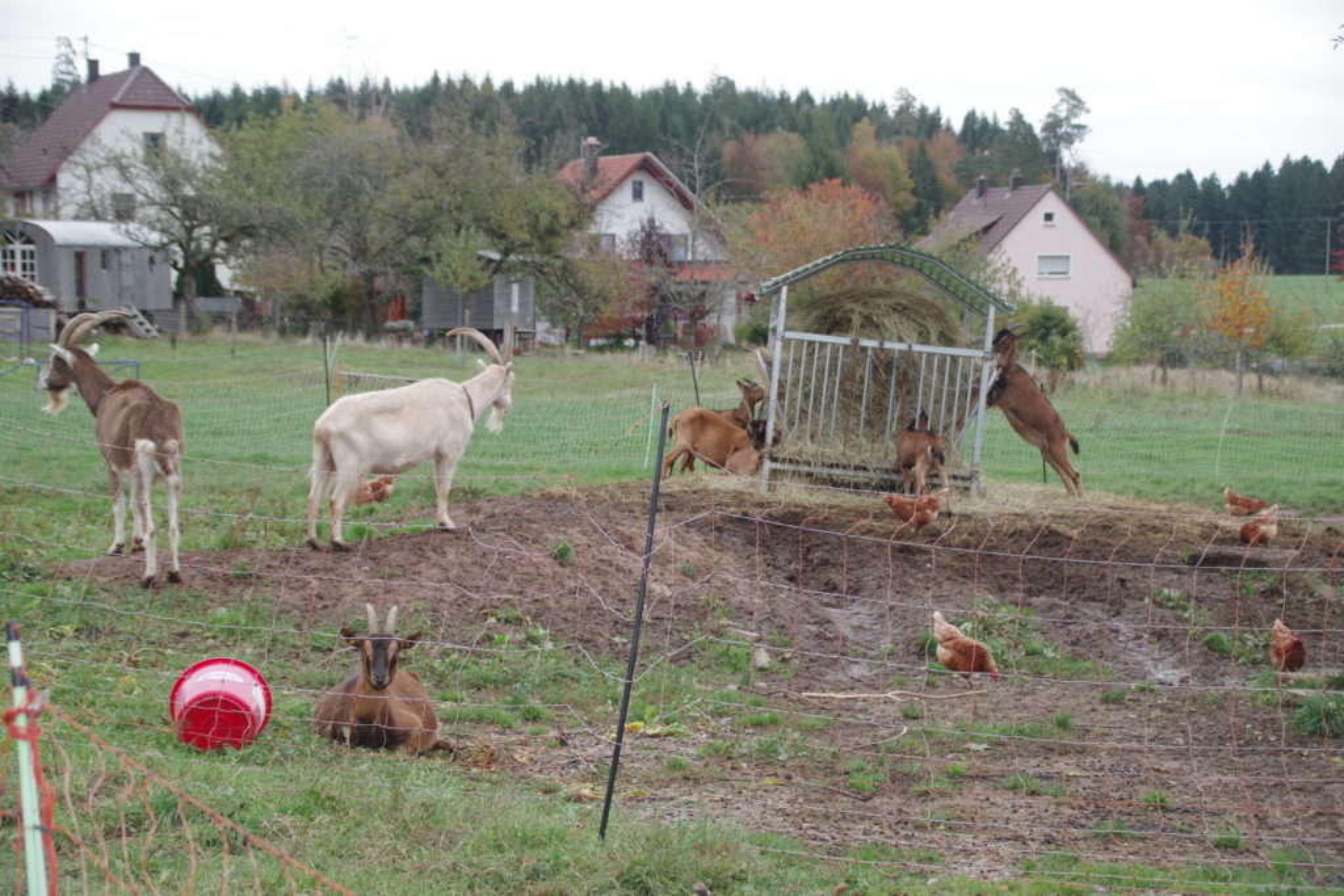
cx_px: 672
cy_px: 448
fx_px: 2800
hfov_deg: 27.0
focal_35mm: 75
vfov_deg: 18.2
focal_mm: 50
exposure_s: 1/160
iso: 400
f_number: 4.5
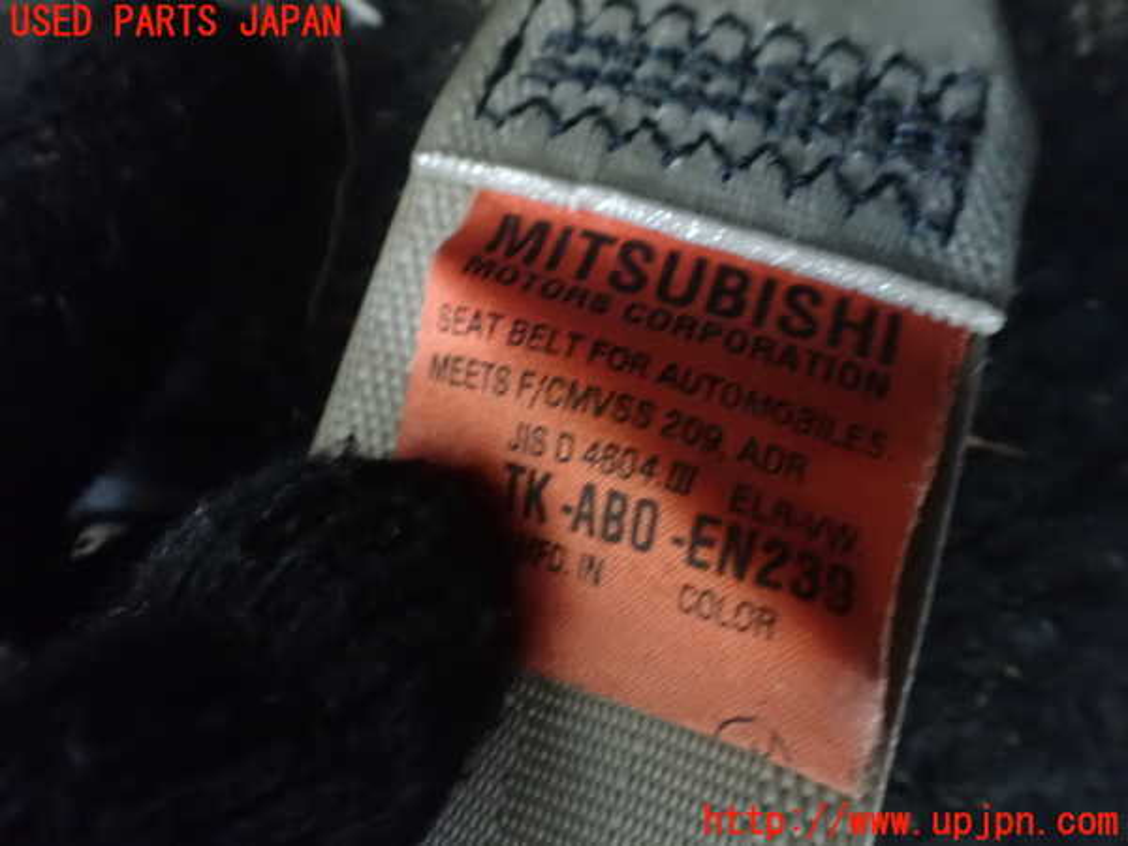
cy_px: 423
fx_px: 978
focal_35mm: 30
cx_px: 564
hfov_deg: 60.0
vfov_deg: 46.8
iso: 1600
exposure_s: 1/15
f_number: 2.3
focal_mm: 5.4
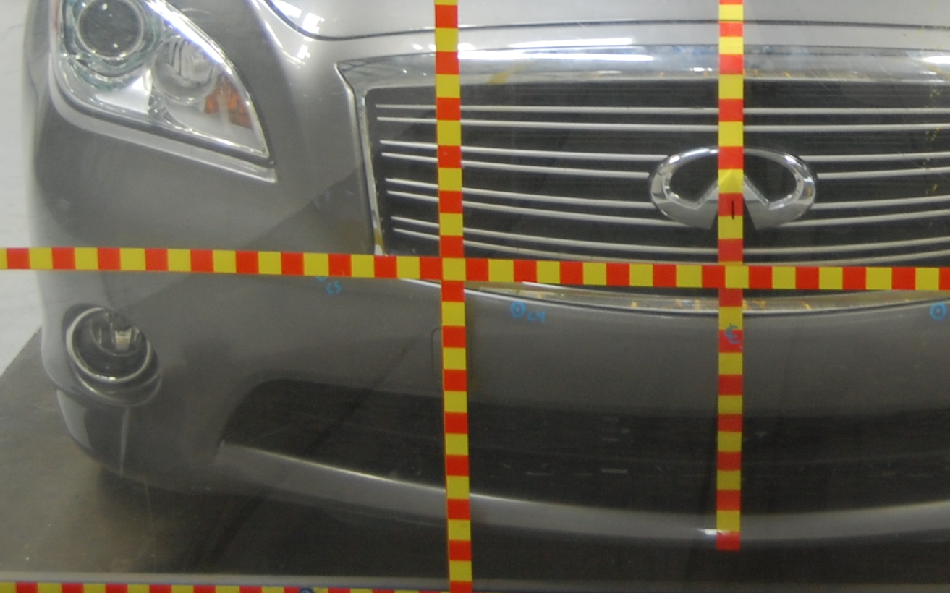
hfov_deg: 22.6
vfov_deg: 14.2
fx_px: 2356
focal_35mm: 91
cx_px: 724
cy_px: 39
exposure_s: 1/40
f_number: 4.2
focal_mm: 26
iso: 400
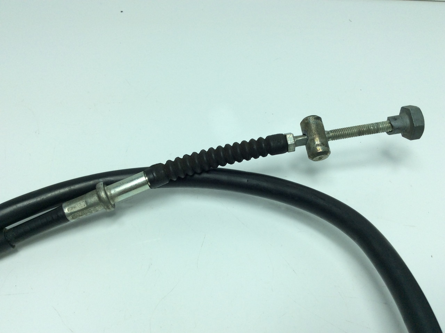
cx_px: 222
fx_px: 411
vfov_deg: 44.1
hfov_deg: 56.9
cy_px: 166
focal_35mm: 32
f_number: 2.4
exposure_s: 1/529
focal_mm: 3.3
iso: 32
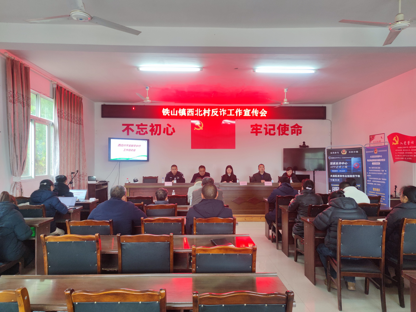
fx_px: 288
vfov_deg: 56.8
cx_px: 208
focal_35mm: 24
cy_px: 156
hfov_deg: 71.6
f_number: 1.69
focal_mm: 6.72
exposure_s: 1/50
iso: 193
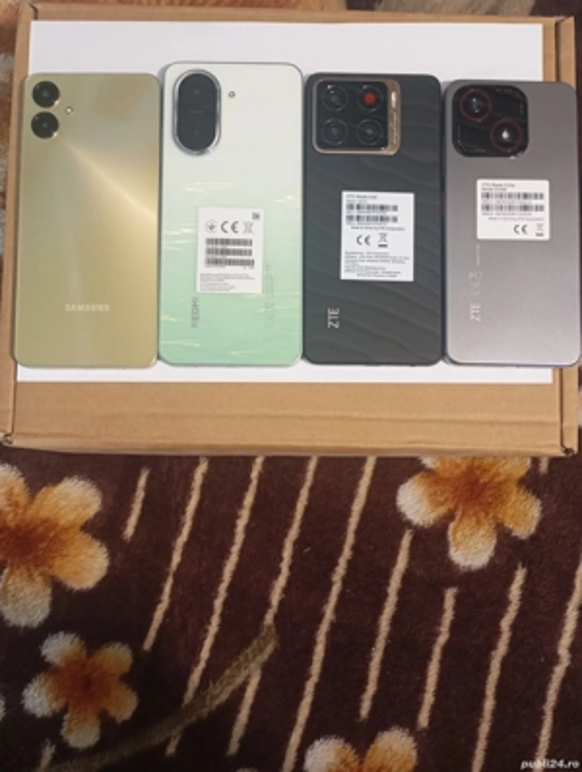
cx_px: 291
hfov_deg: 49.9
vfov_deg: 63.4
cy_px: 386
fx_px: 626
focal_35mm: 28
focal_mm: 4.27
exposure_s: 1/25
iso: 1262
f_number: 1.8
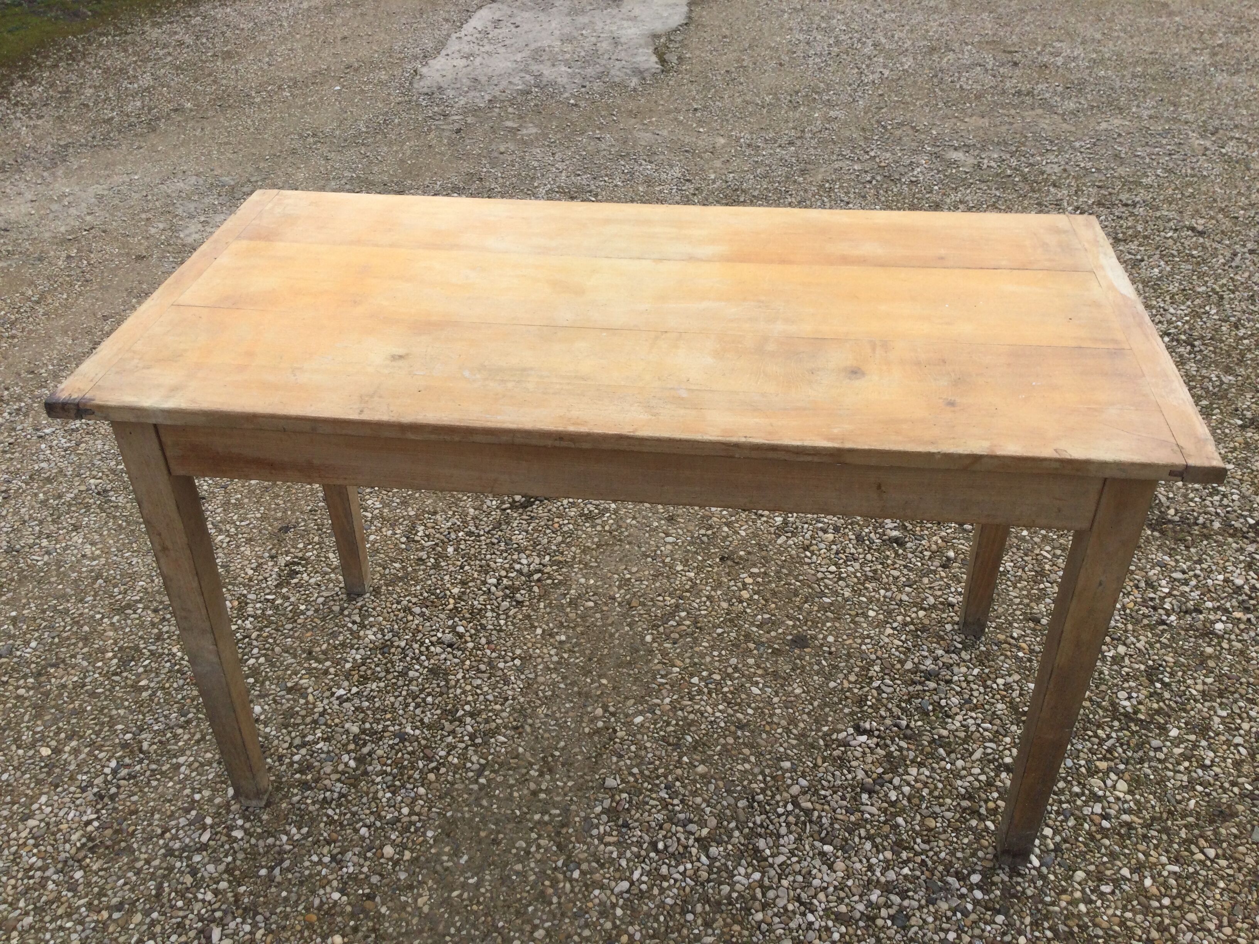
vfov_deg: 45.4
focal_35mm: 31
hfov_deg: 58.4
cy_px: 472
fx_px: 1127
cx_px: 630
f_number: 2.4
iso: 25
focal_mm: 3.3
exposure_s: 1/608
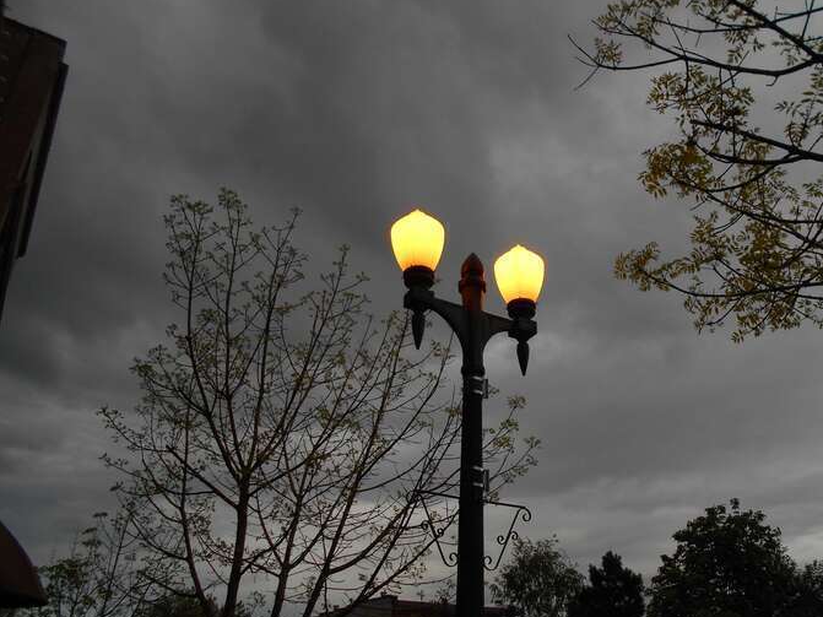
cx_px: 470
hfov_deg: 58.1
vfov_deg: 45.4
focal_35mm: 31
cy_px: 325
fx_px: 737
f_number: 3.2
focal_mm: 4.6
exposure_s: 1/160
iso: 80
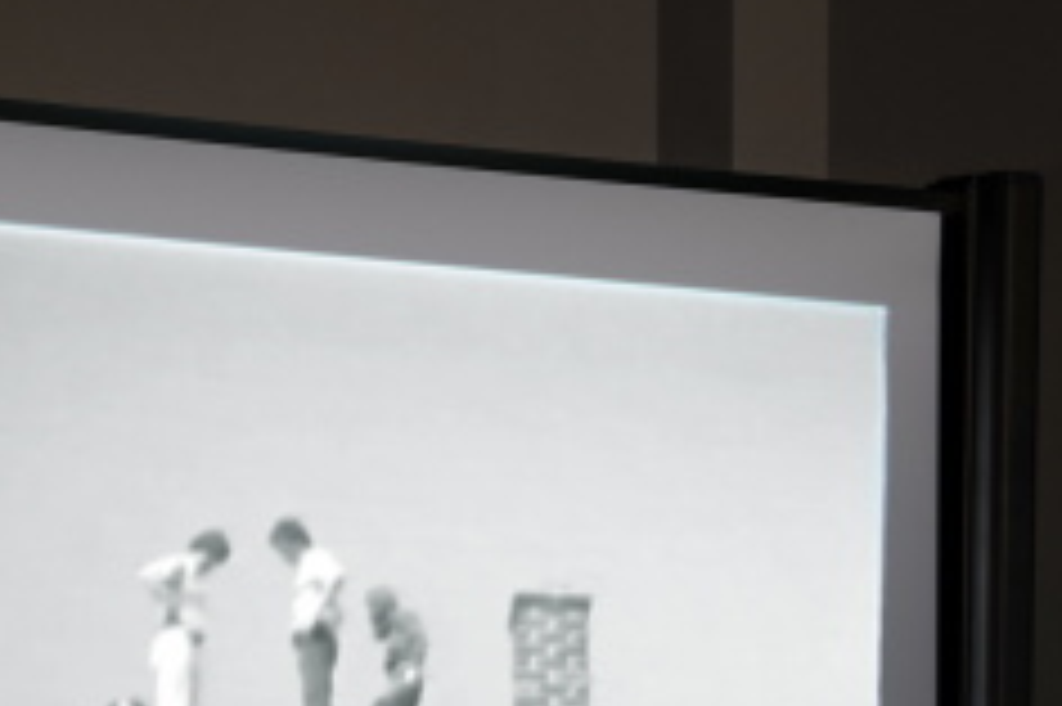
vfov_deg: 12.0
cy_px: 800
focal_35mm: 112
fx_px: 3302
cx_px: 234
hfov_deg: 18.1
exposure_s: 1/4
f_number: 10
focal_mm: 44
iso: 400
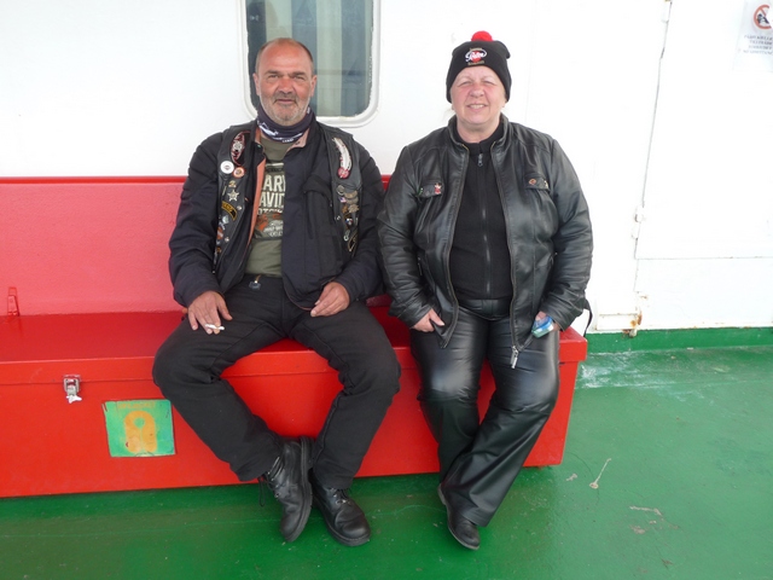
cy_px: 290
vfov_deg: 44.2
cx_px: 386
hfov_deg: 56.8
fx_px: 715
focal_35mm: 32
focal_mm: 5.3
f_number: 3.5
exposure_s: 1/60
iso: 100
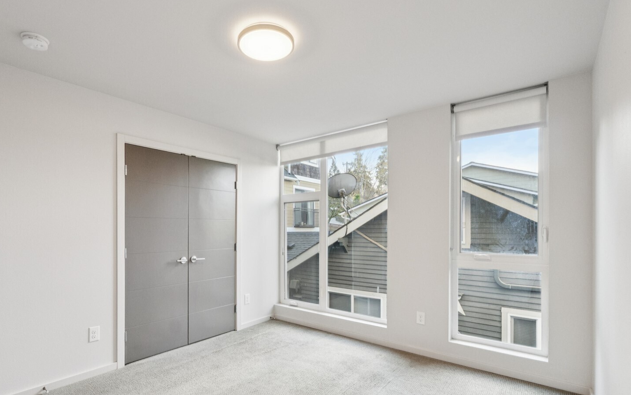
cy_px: 224
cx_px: 289
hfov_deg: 90.9
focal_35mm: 18
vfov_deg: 64.7
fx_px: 310
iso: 1000
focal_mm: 10
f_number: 9
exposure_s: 1/30
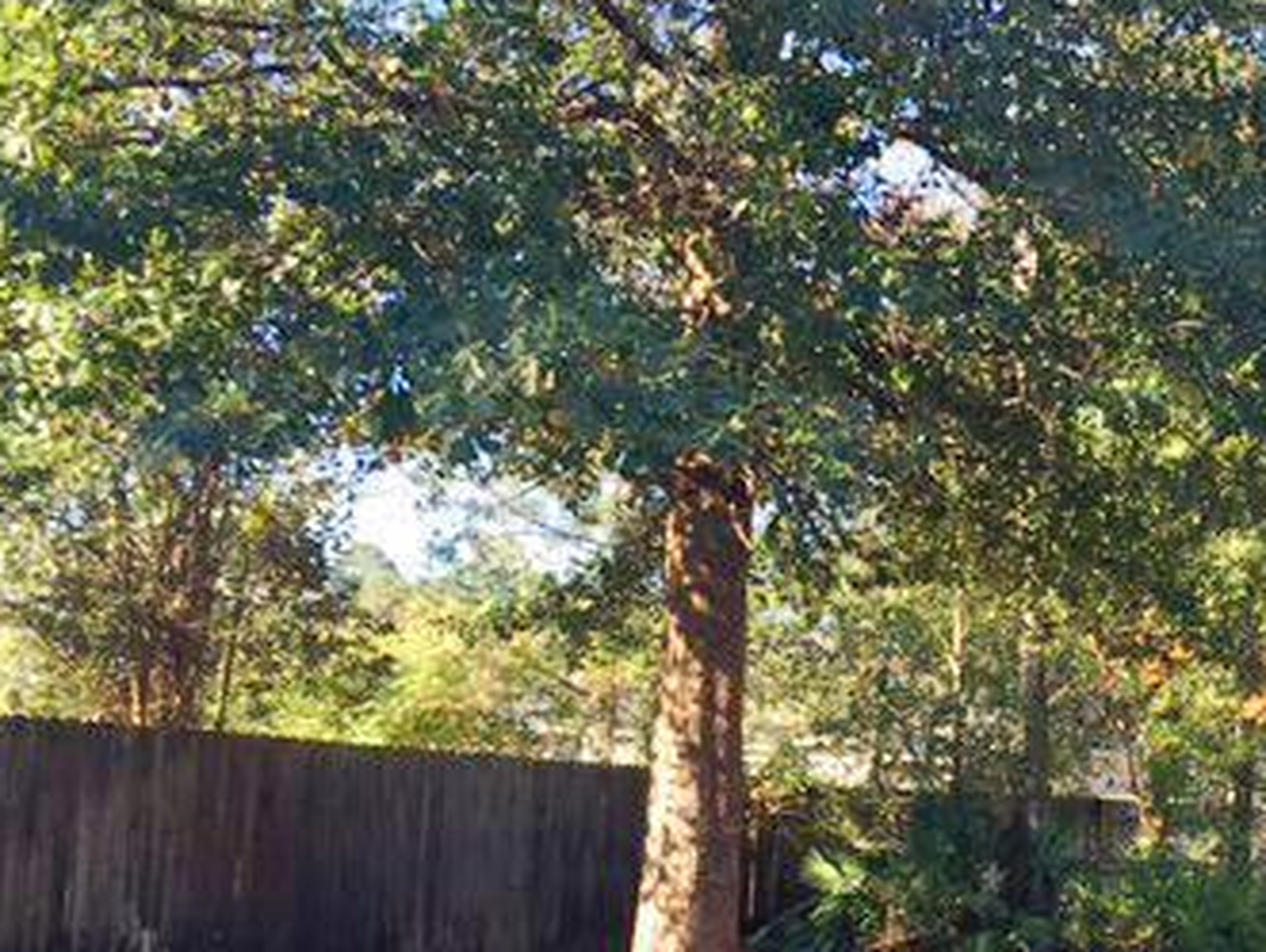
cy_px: 830
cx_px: 1029
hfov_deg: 33.2
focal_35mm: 56
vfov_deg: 25.5
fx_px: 2050
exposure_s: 1/210
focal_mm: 4.15
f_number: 2.2
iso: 25
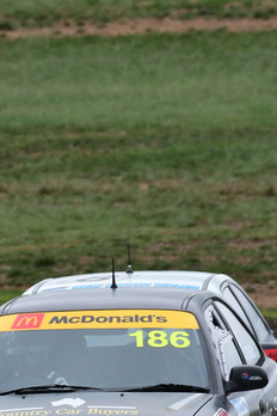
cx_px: 41
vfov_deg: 1.2
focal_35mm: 1657
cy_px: 318
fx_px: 19123
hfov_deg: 0.8
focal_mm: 480
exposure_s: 1/640
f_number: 13
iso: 640
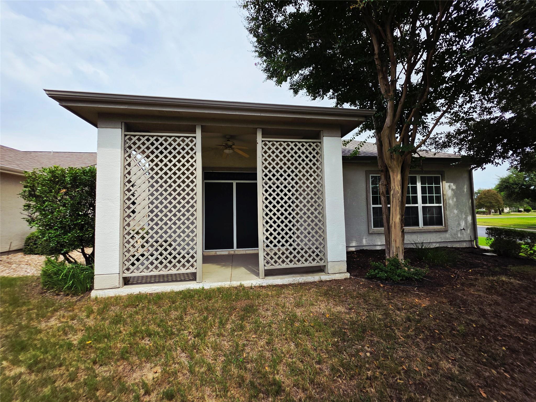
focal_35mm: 13
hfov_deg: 106.2
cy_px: 201
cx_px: 268
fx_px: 201
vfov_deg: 89.9
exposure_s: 1/2000
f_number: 1.9
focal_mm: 2.2
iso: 40
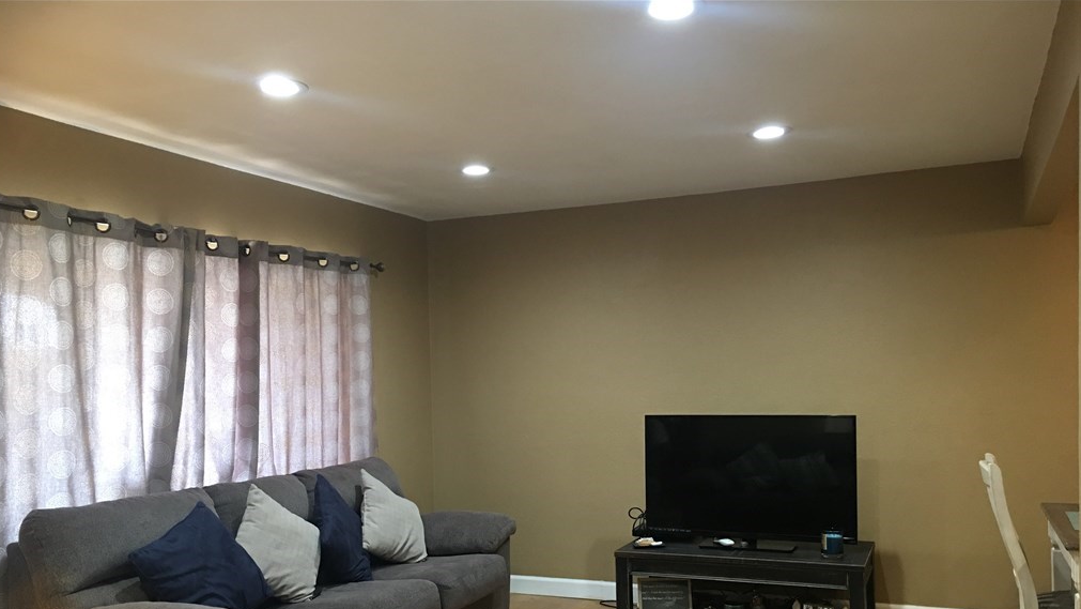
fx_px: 917
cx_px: 538
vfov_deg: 36.3
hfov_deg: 61.0
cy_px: 410
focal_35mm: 32
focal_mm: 4.15
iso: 80
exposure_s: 1/15
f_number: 2.2
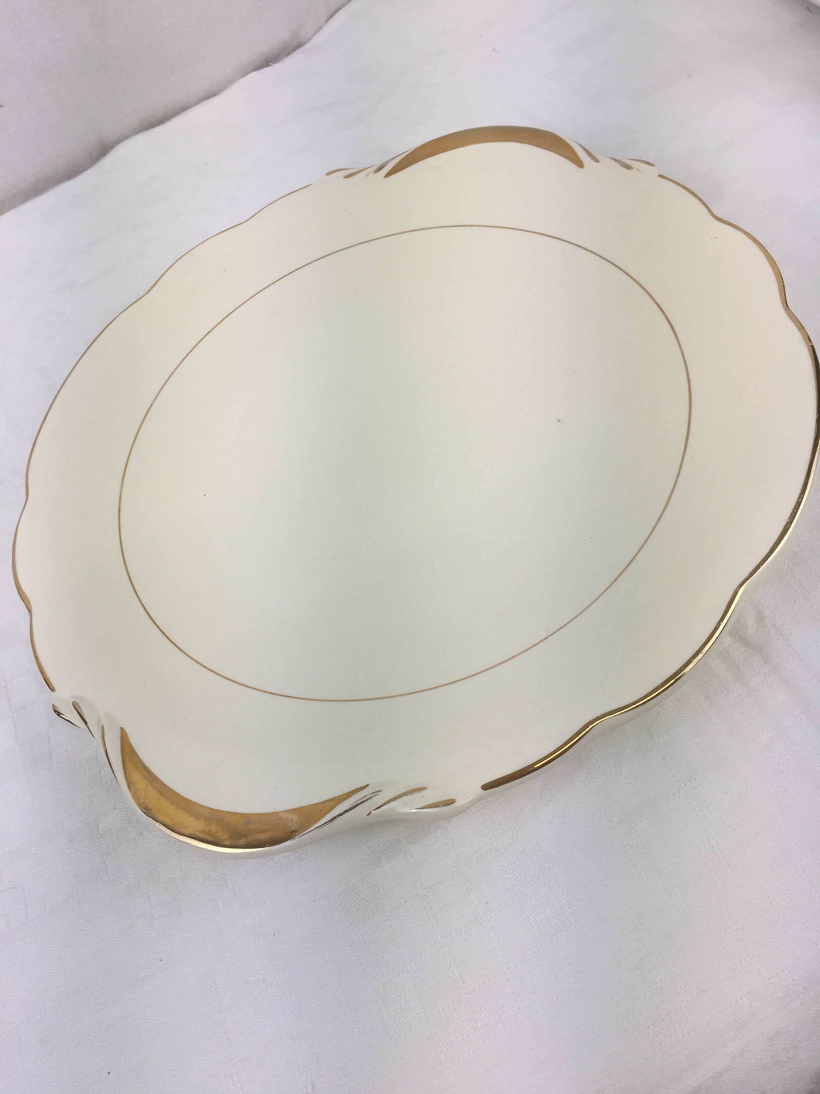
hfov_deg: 48.2
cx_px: 410
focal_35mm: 29
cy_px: 547
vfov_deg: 61.7
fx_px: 916
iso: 32
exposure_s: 1/275
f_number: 2.2
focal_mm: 4.15
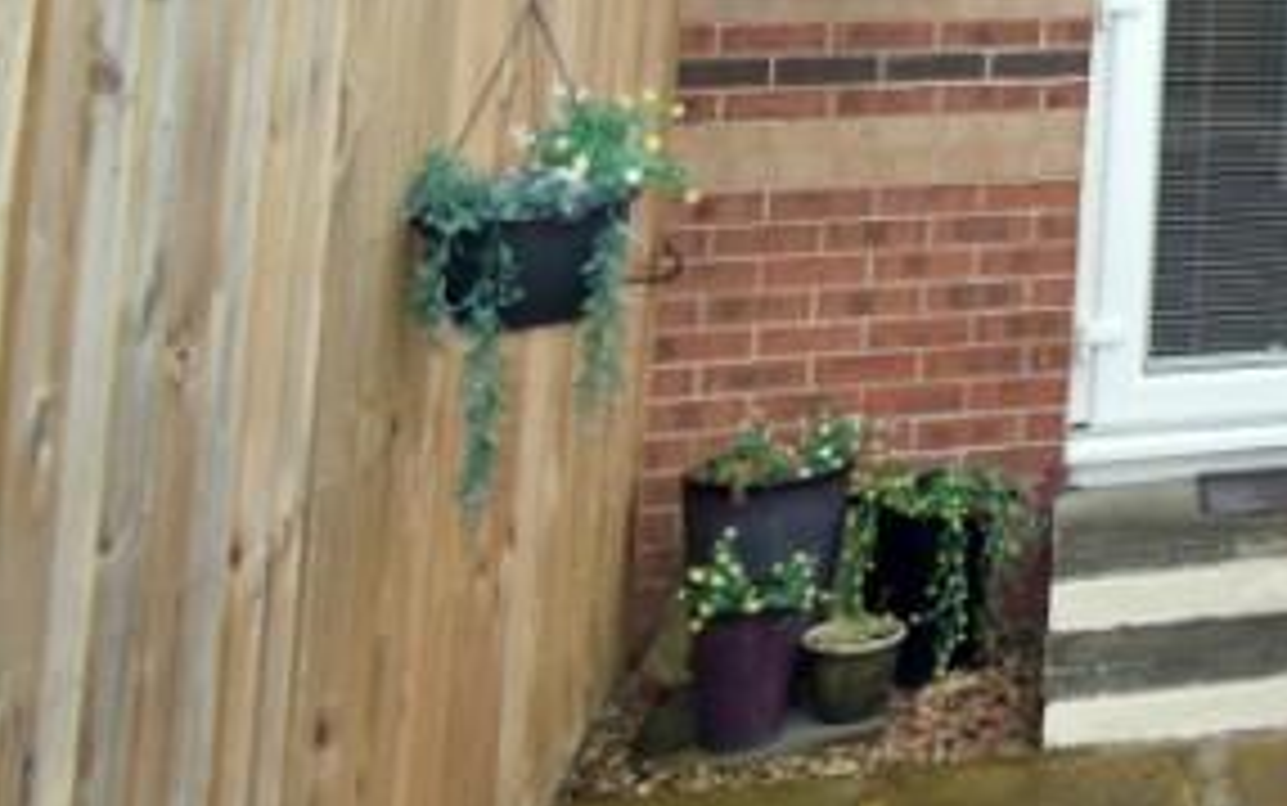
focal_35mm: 63
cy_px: -493
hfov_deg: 24.2
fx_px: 2207
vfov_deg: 17.9
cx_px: 2012
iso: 100
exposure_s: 1/100
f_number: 4.5
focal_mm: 11.5
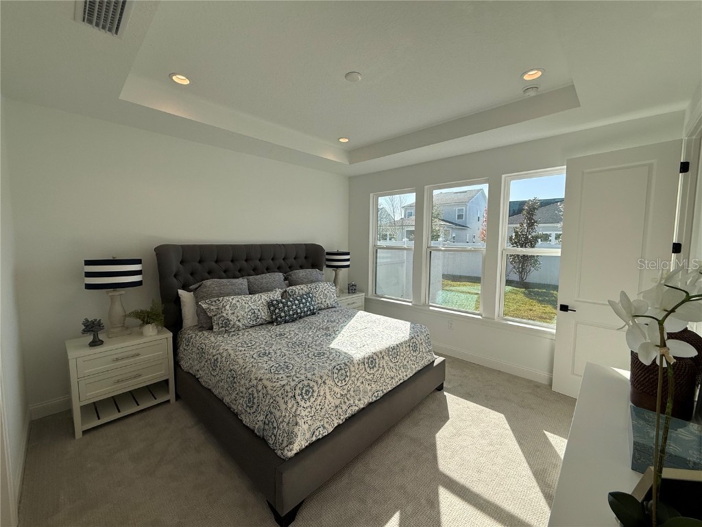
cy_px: 264
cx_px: 351
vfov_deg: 85.7
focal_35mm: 14
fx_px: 284
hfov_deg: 102.1
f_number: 2.2
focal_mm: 2.22
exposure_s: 1/734
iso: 64
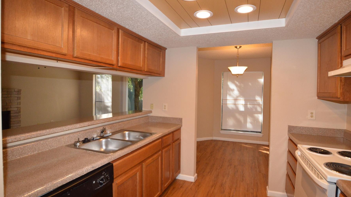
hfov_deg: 92.6
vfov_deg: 61.0
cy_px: 98
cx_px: 181
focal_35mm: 18
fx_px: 168
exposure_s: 1/160
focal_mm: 10
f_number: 5.6
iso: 1250
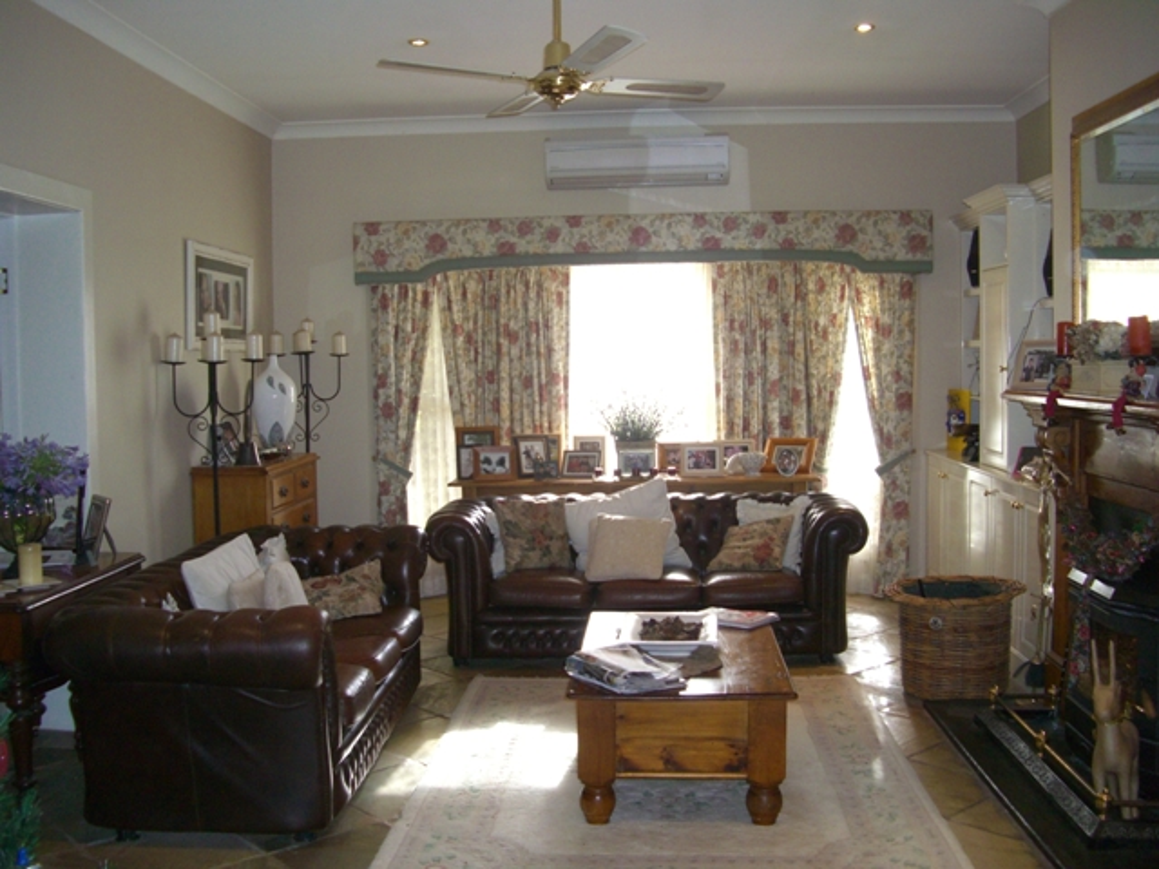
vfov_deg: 37.7
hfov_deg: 49.0
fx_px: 1272
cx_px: 580
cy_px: 434
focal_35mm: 38
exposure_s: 1/60
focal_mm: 7.9
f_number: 2.8
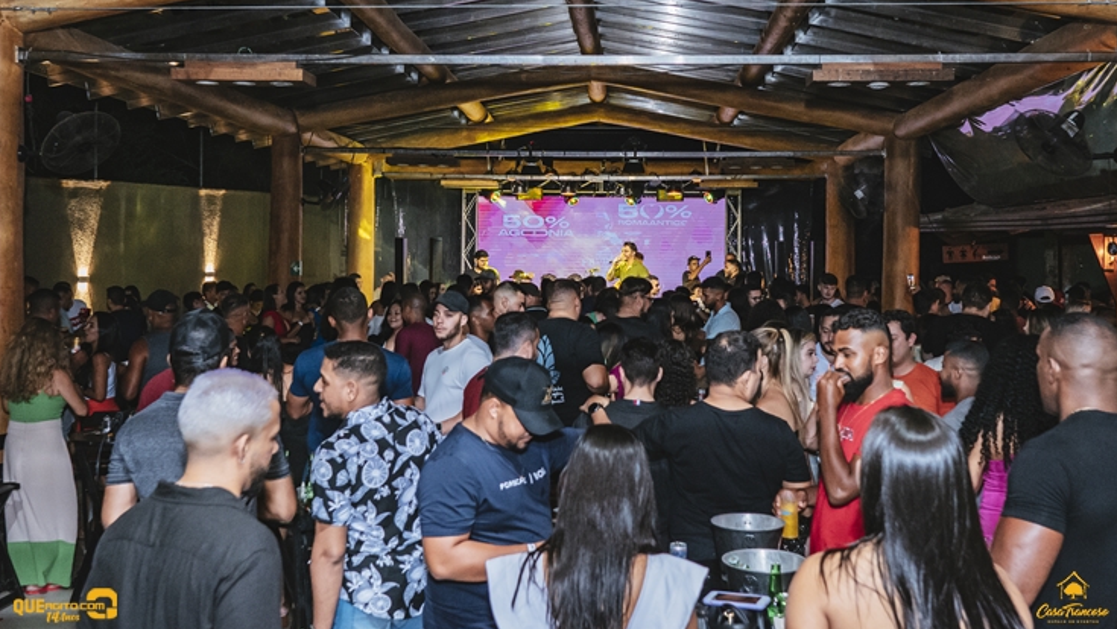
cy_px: 261
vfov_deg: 31.2
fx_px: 1126
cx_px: 558
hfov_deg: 52.8
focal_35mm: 38
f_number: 3.5
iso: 2500
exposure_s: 1/125
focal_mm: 24
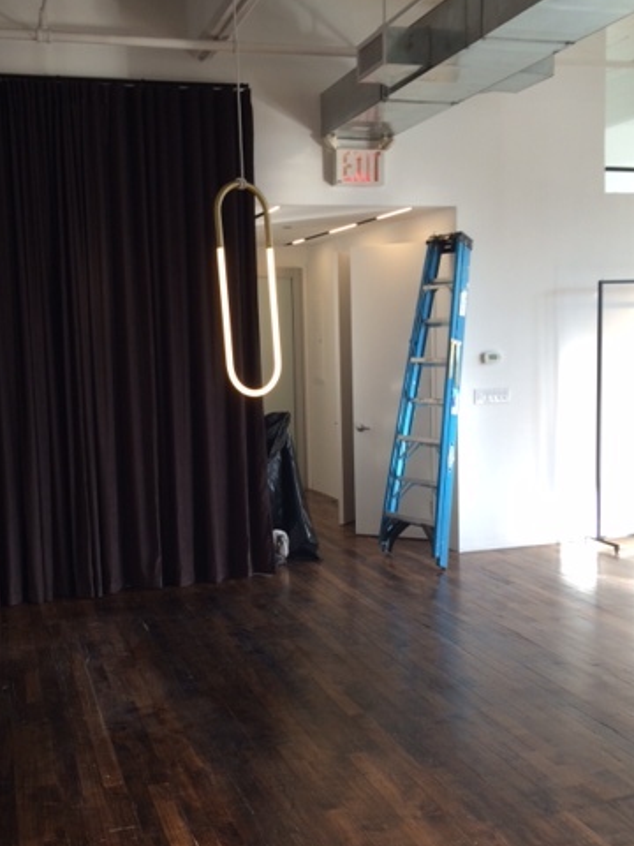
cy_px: 435
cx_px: 254
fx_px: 977
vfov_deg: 46.8
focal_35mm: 40
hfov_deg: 35.8
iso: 50
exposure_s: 1/60
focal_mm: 4.12
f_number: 2.2
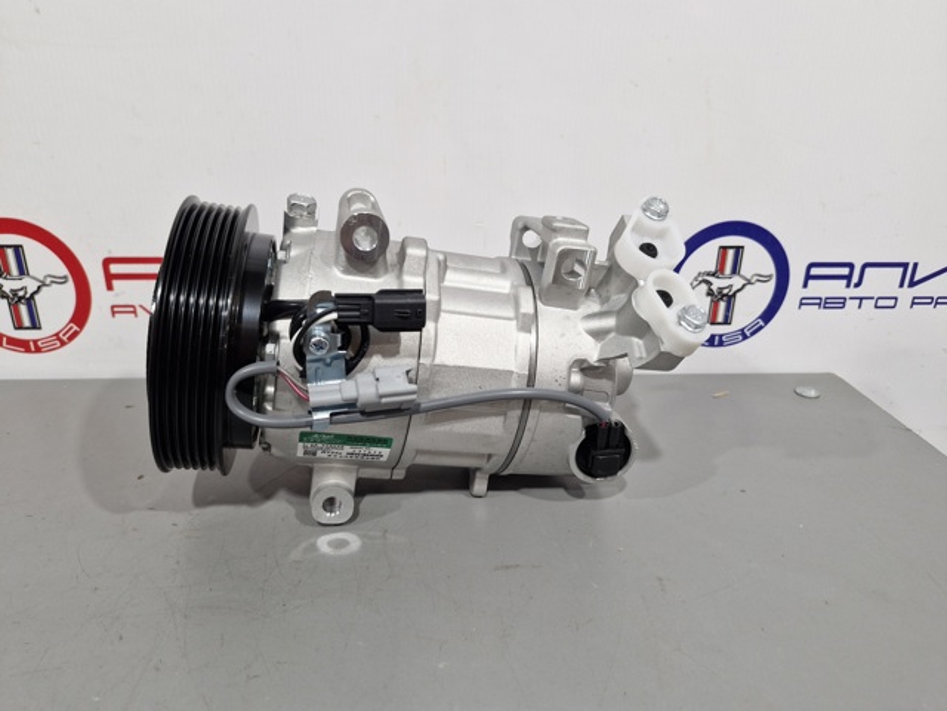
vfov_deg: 58.9
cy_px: 356
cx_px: 474
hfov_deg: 73.9
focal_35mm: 23
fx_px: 629
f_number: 1.8
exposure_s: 1/100
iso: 50
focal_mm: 5.54
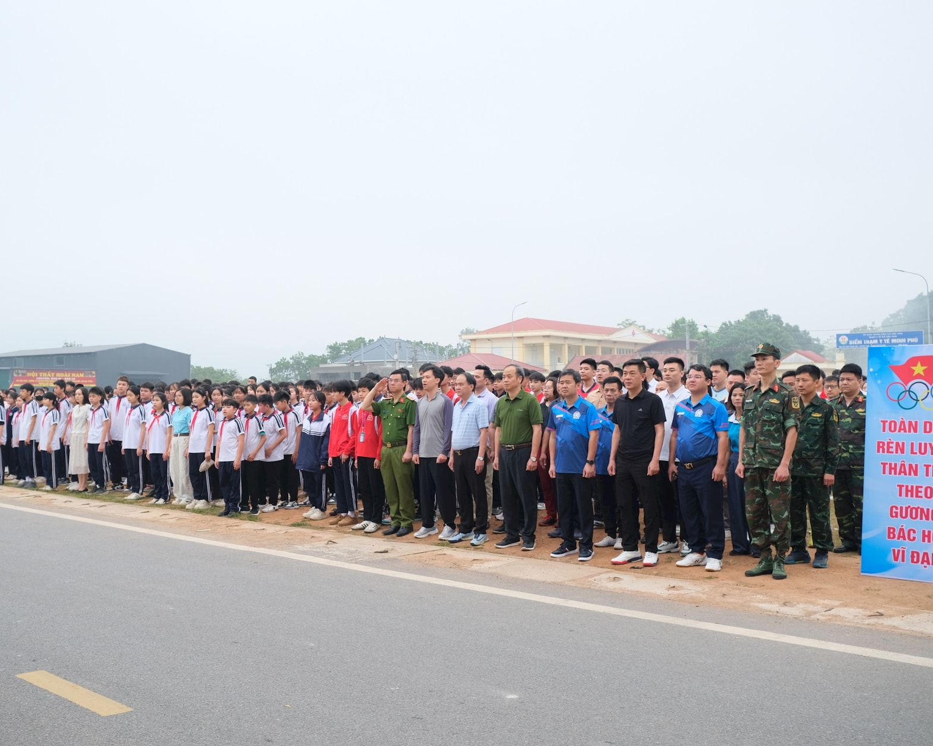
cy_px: 369
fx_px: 1104
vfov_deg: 37.3
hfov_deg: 45.8
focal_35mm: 40
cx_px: 427
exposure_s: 1/140
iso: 320
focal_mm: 23
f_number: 3.2
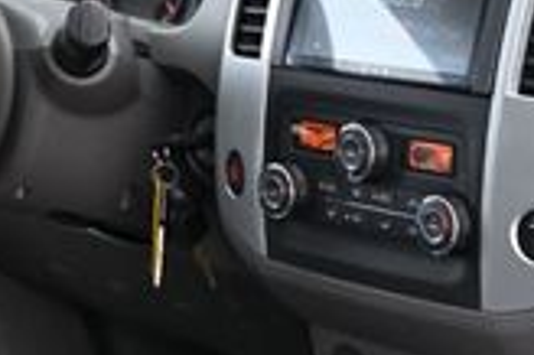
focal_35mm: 114
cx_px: 661
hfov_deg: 17.1
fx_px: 1689
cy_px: 423
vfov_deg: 11.8
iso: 400
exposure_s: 1/250
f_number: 3.8
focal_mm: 19.5
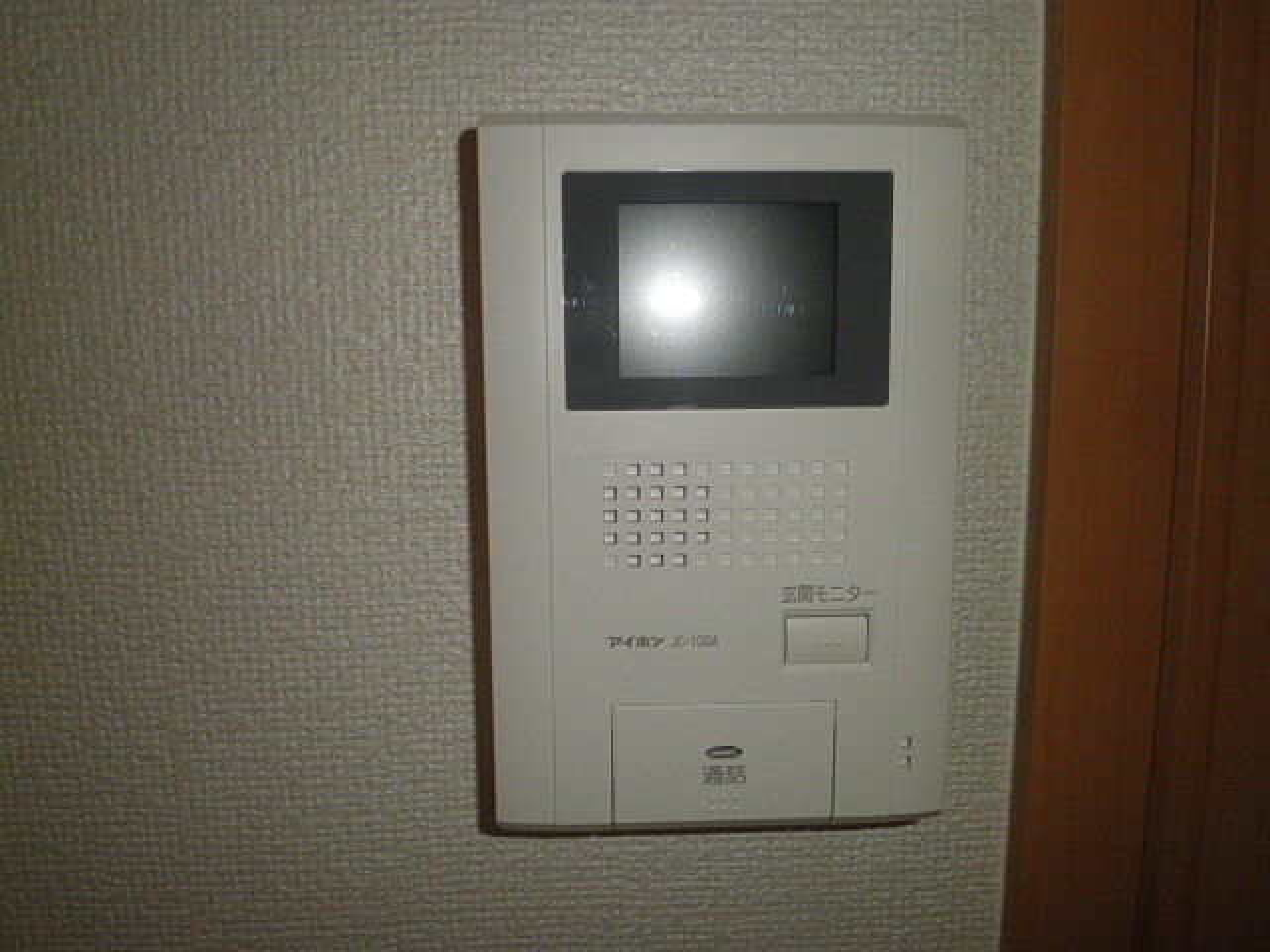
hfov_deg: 67.3
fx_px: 954
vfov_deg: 53.1
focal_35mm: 26
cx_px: 635
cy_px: 476
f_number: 7.9
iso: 160
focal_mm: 4.7
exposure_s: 1/30
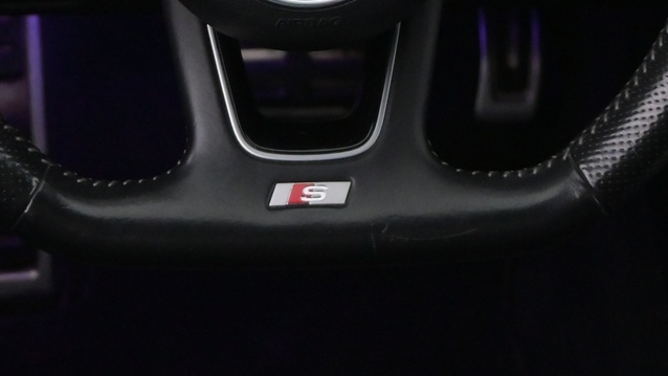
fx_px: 1943
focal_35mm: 110
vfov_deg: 10.8
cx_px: 312
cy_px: -135
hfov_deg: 19.5
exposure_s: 1/40
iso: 2800
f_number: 4.5
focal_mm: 27.5
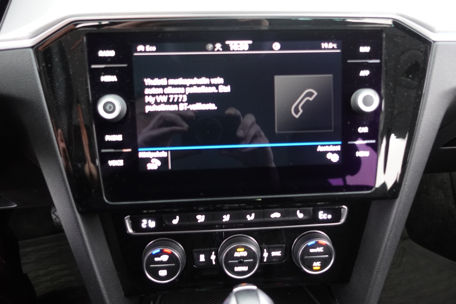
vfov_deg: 53.1
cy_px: 152
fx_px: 304
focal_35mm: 24
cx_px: 228
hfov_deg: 73.7
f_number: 1.8
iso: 1000
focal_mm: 9.4
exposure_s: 1/8
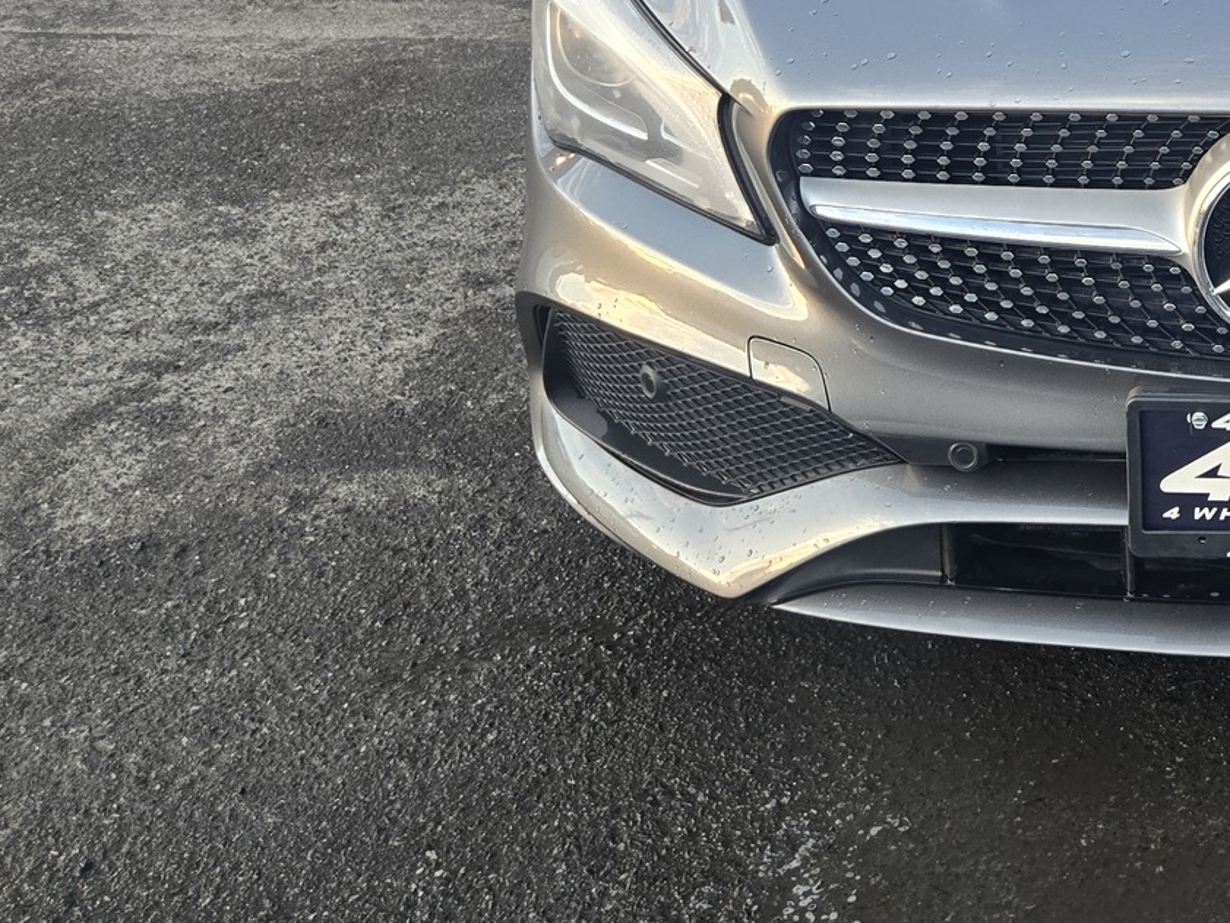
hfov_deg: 31.0
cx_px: 1310
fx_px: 1990
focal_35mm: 56
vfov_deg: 24.7
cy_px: -26
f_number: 1.8
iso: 100
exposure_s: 1/120
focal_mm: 5.4
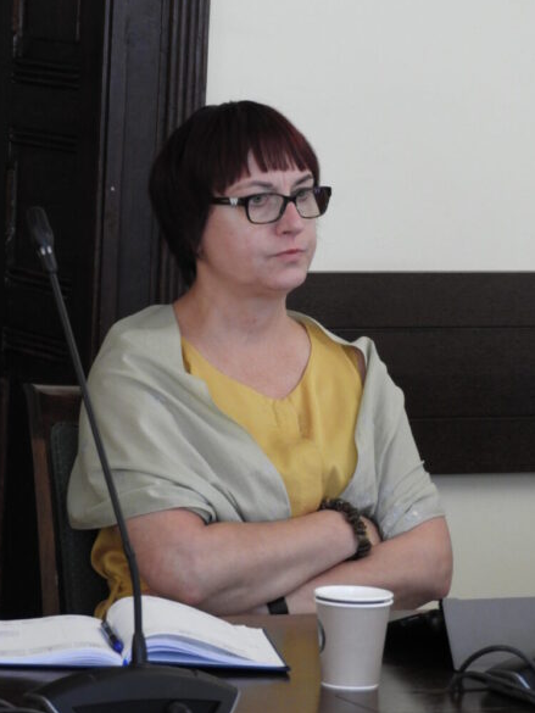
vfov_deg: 9.7
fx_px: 4223
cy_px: 351
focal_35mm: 205
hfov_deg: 7.2
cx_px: 268
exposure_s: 1/15
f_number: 5.3
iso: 500
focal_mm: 35.8
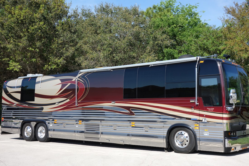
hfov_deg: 42.7
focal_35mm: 46
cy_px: 83
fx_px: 318
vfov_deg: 29.2
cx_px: 124
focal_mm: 17.18
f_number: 5.6
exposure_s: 1/320
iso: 125
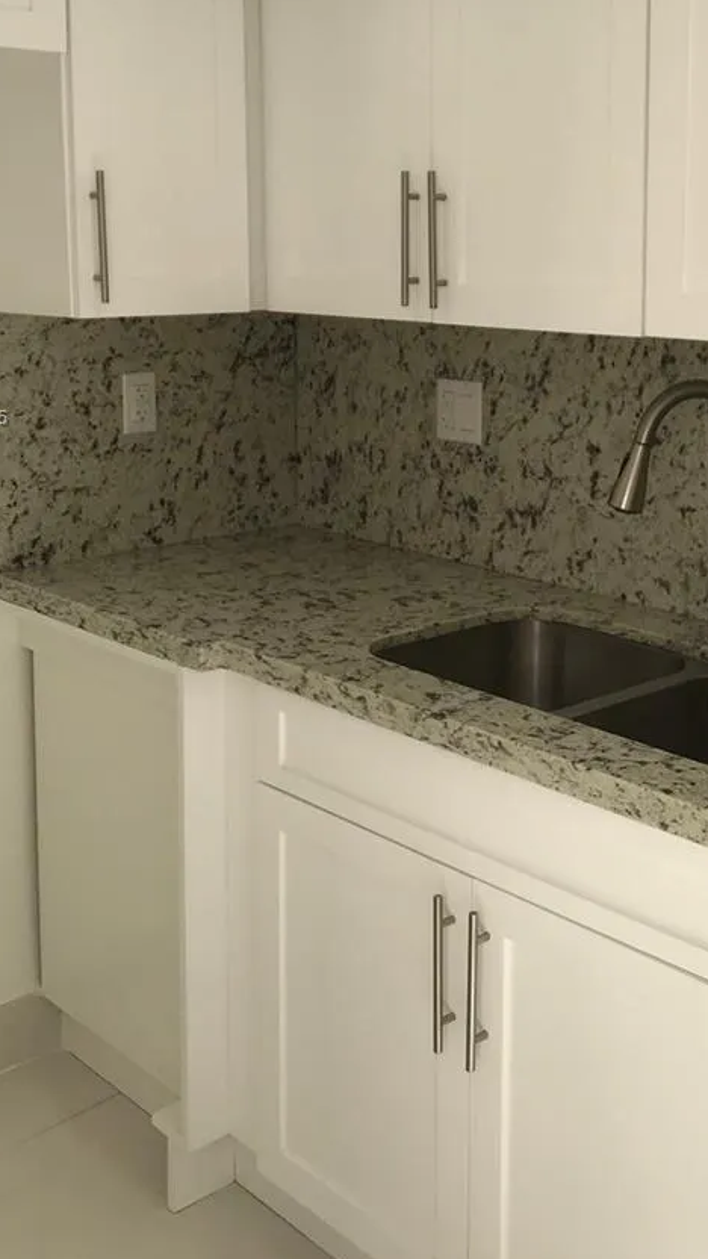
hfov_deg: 27.1
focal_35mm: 44
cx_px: 411
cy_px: 419
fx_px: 1468
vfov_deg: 45.7
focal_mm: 3.99
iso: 20
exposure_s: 1/760
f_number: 1.8
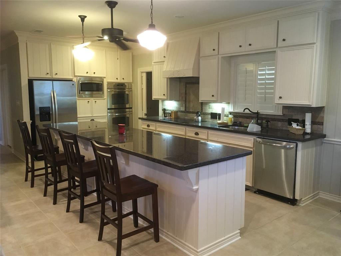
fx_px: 286
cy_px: 128
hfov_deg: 61.7
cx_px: 170
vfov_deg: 48.2
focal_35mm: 29
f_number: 2.2
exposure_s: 1/30
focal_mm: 4.15
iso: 160
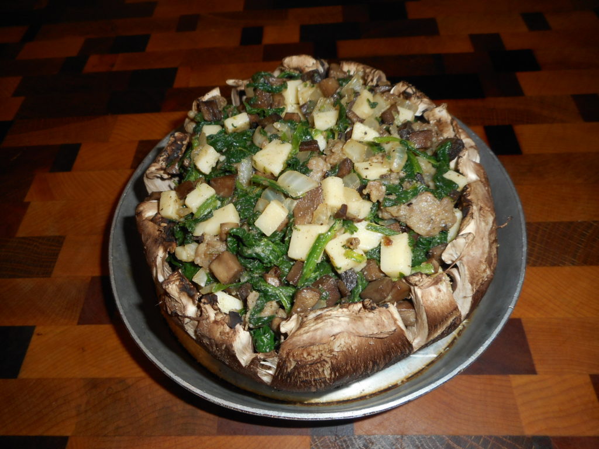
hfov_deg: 69.4
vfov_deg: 54.9
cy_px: 224
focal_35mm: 25
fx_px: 433
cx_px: 300
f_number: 3.7
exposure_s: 1/25
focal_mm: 4.5
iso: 80
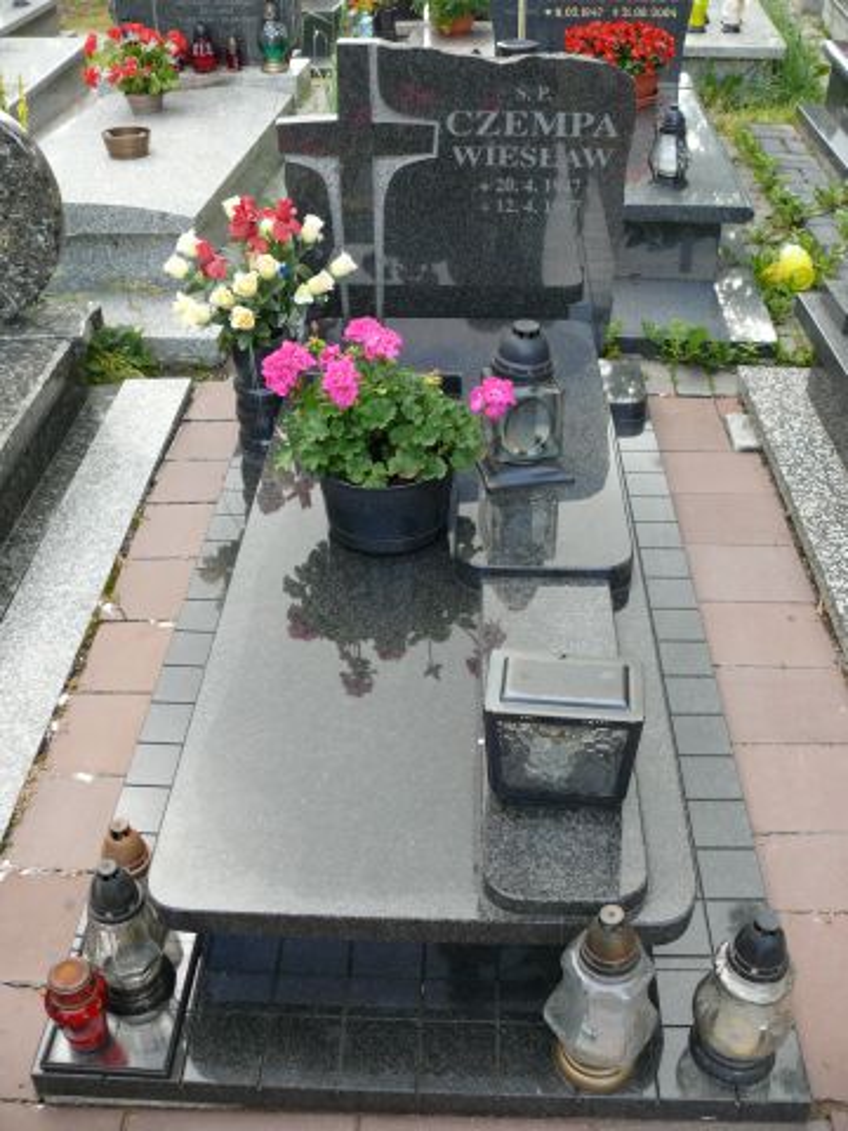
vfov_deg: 52.6
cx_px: 424
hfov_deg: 40.7
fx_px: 1143
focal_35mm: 35
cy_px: 566
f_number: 2.8
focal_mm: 7.4
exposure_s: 1/100
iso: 100
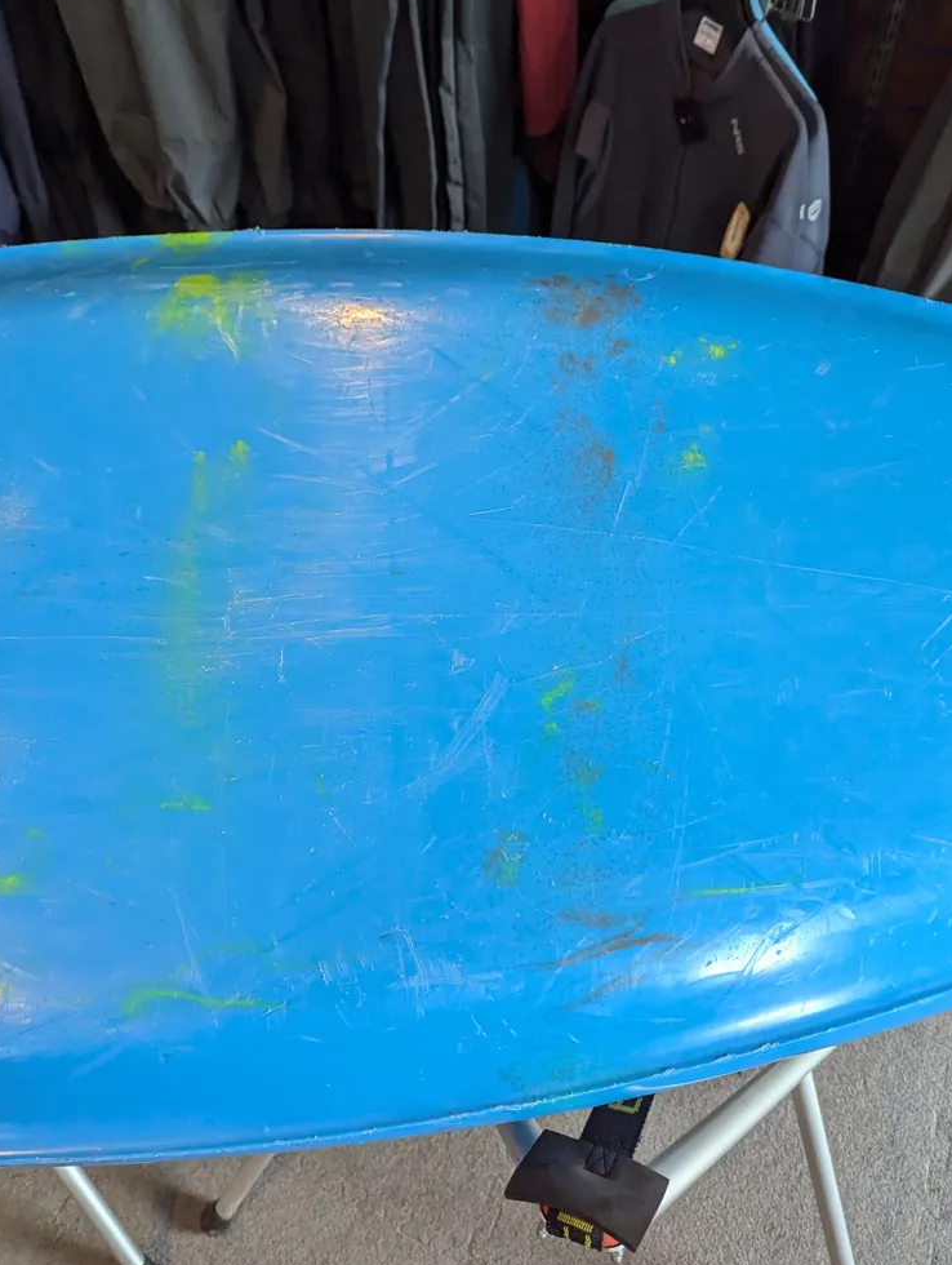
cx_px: 470
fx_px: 951
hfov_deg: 53.2
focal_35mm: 26
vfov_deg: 67.2
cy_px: 603
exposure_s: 1/269
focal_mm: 6.81
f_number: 1.85
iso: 1555
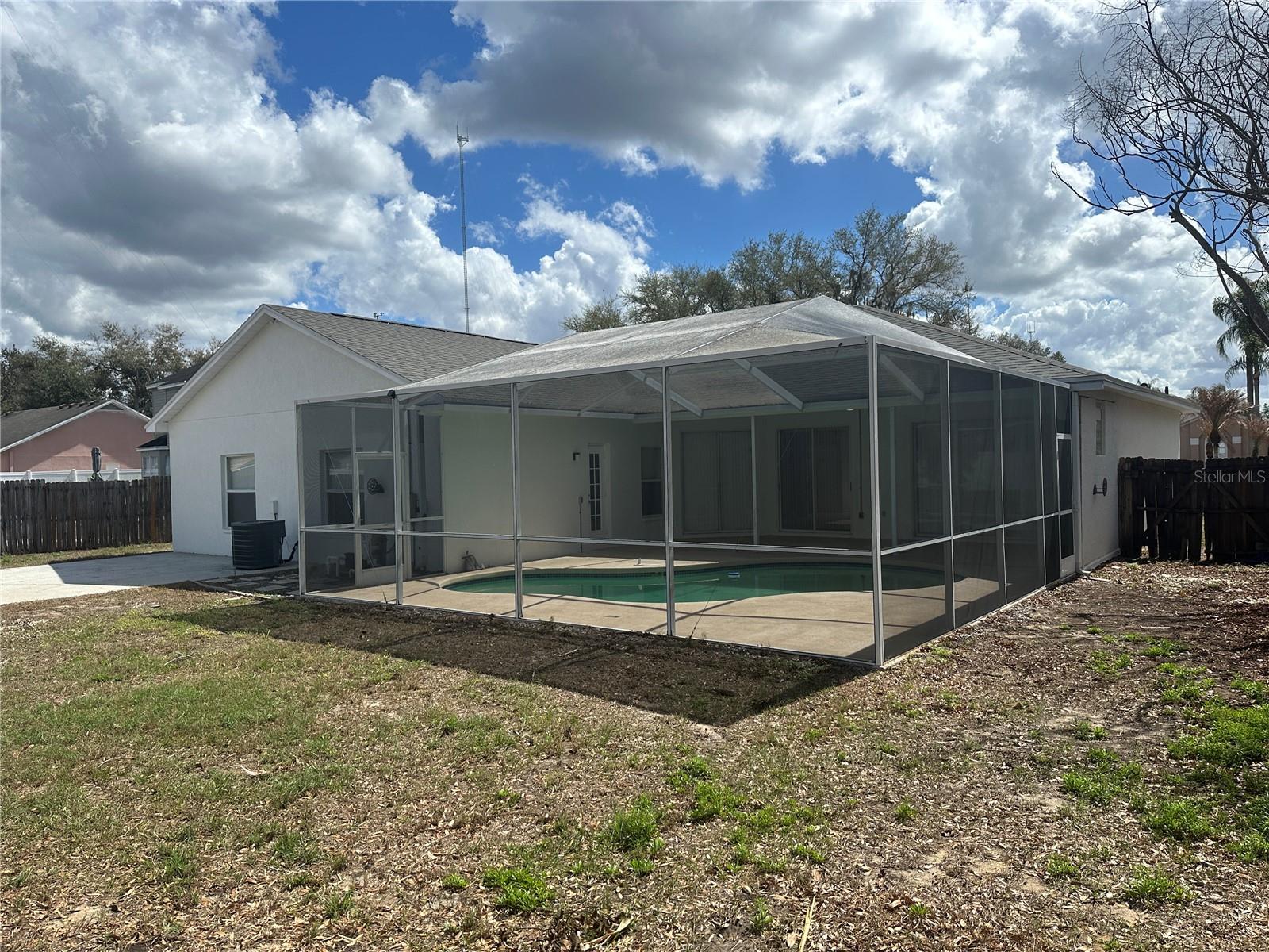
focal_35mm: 24
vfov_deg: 56.8
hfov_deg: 71.6
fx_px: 880
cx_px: 634
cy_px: 476
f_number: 1.78
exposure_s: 1/6623
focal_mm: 6.86
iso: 80
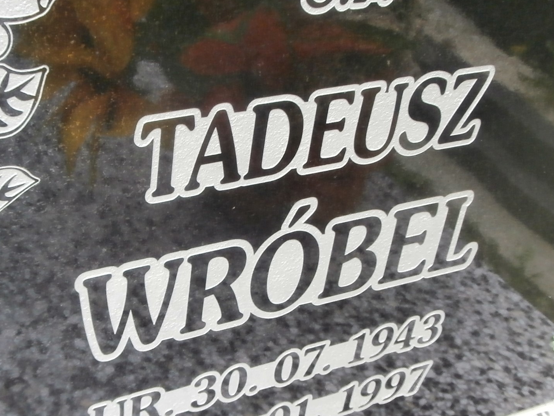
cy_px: 235
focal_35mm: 63
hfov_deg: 30.6
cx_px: 201
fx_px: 1008
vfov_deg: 23.3
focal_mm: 5.36
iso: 125
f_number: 3.5
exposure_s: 1/60
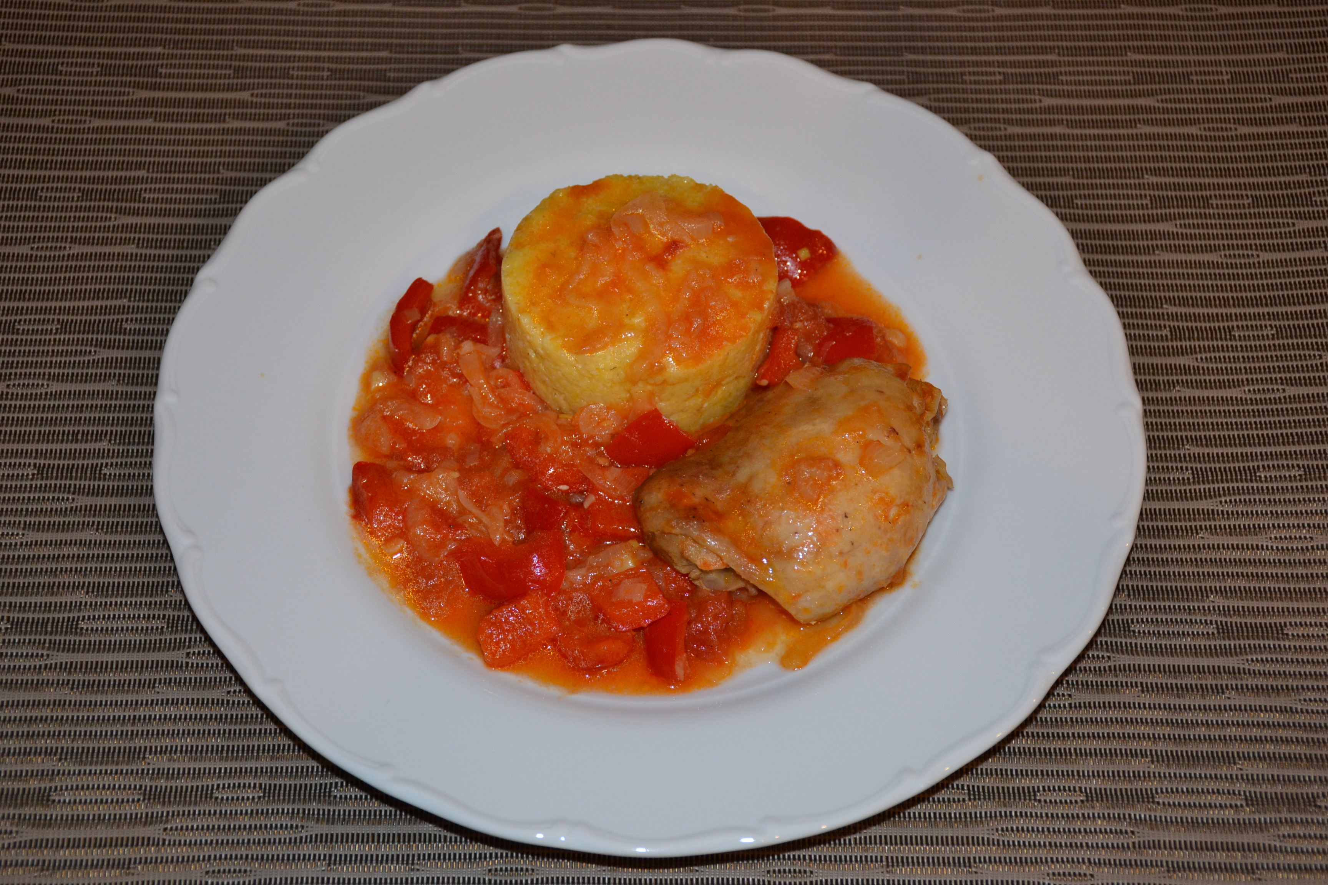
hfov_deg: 31.9
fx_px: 2324
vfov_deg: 21.6
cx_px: 664
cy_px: 442
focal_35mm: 63
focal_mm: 42
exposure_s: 1/60
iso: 900
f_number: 4.5
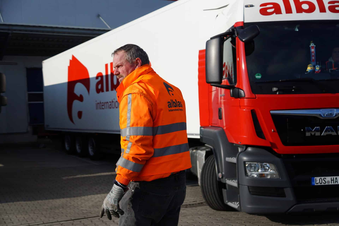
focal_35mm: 45
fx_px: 424
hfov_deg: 43.6
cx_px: 170
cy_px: 113
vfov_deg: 29.9
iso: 250
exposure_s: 1/8000
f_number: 2.8
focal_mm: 30
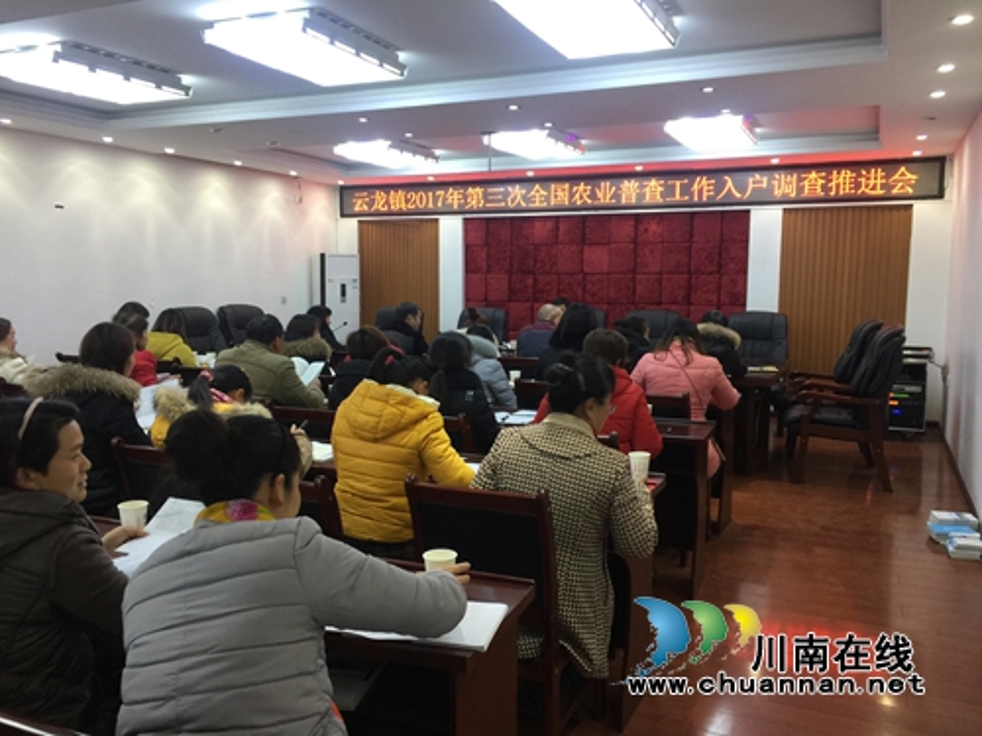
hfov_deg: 61.7
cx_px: 491
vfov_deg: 48.2
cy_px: 368
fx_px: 823
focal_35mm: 29
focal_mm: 4.15
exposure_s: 1/17
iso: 50
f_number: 2.2
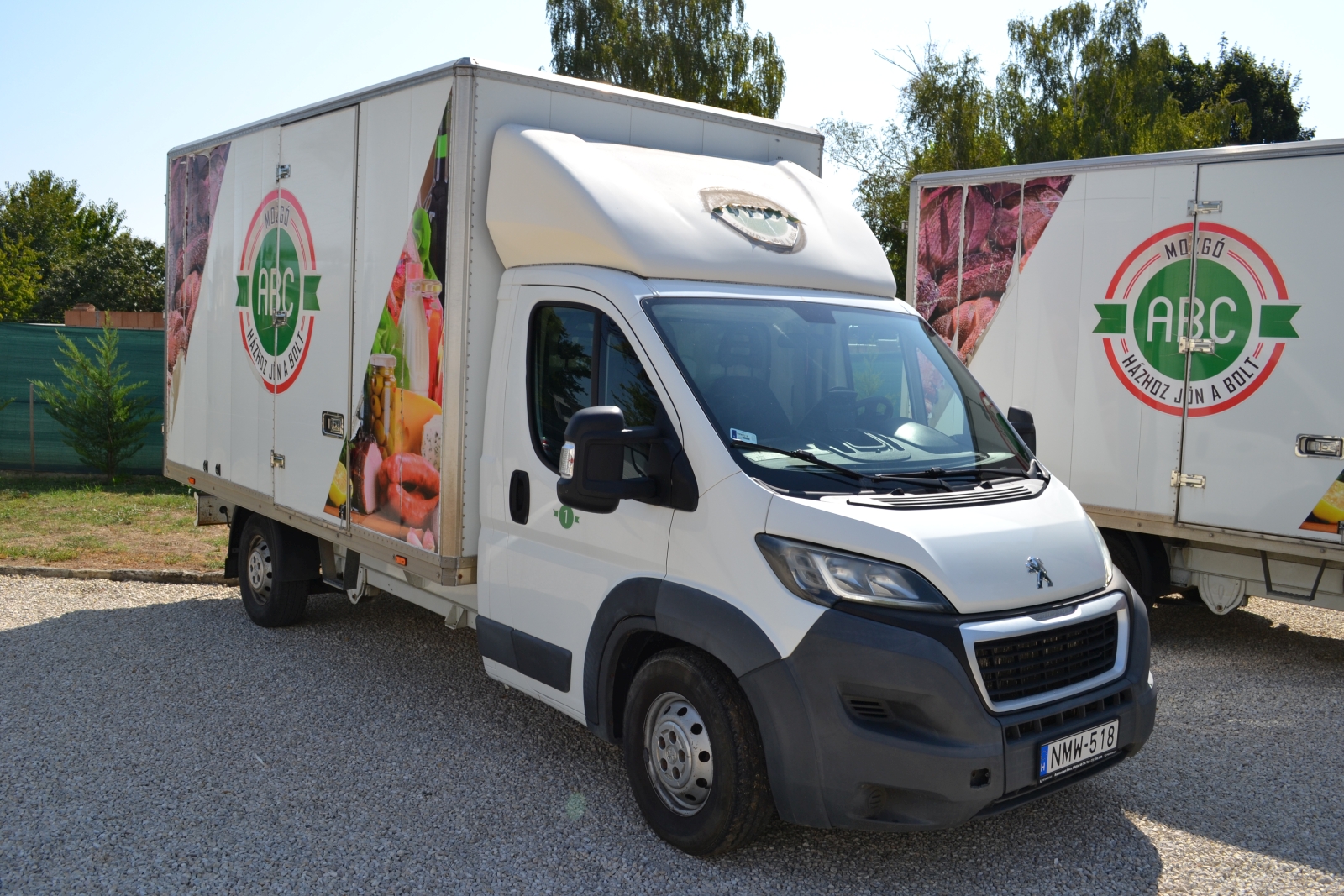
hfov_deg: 61.9
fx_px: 1120
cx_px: 672
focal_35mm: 30
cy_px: 448
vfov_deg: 43.6
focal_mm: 20
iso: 100
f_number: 8
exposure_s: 1/250
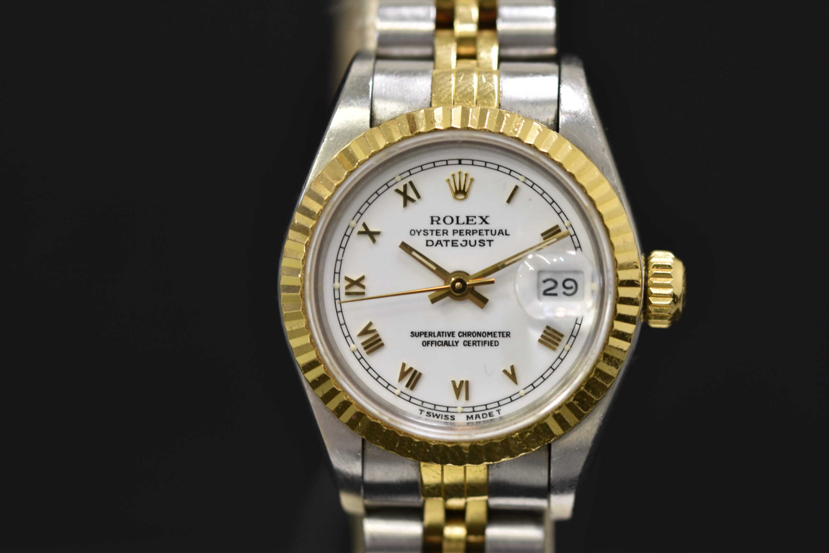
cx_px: 414
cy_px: 276
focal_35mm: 135
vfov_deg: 10.2
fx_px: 3109
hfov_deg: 15.2
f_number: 5
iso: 100
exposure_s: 1/15
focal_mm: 90
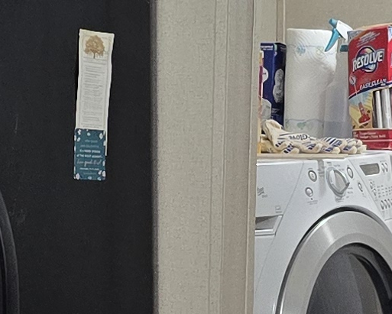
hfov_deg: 11.0
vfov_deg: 8.8
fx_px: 2031
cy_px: 193
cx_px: 250
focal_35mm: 175
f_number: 1.7
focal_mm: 6.3
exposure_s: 1/120
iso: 320
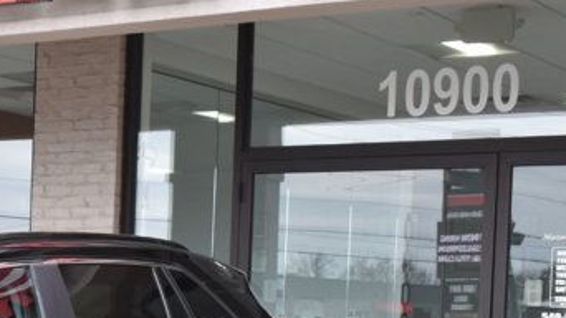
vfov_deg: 10.4
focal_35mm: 113
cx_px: -131
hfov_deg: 17.9
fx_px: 1695
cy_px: 429
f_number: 8
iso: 400
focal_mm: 24
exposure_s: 1/200
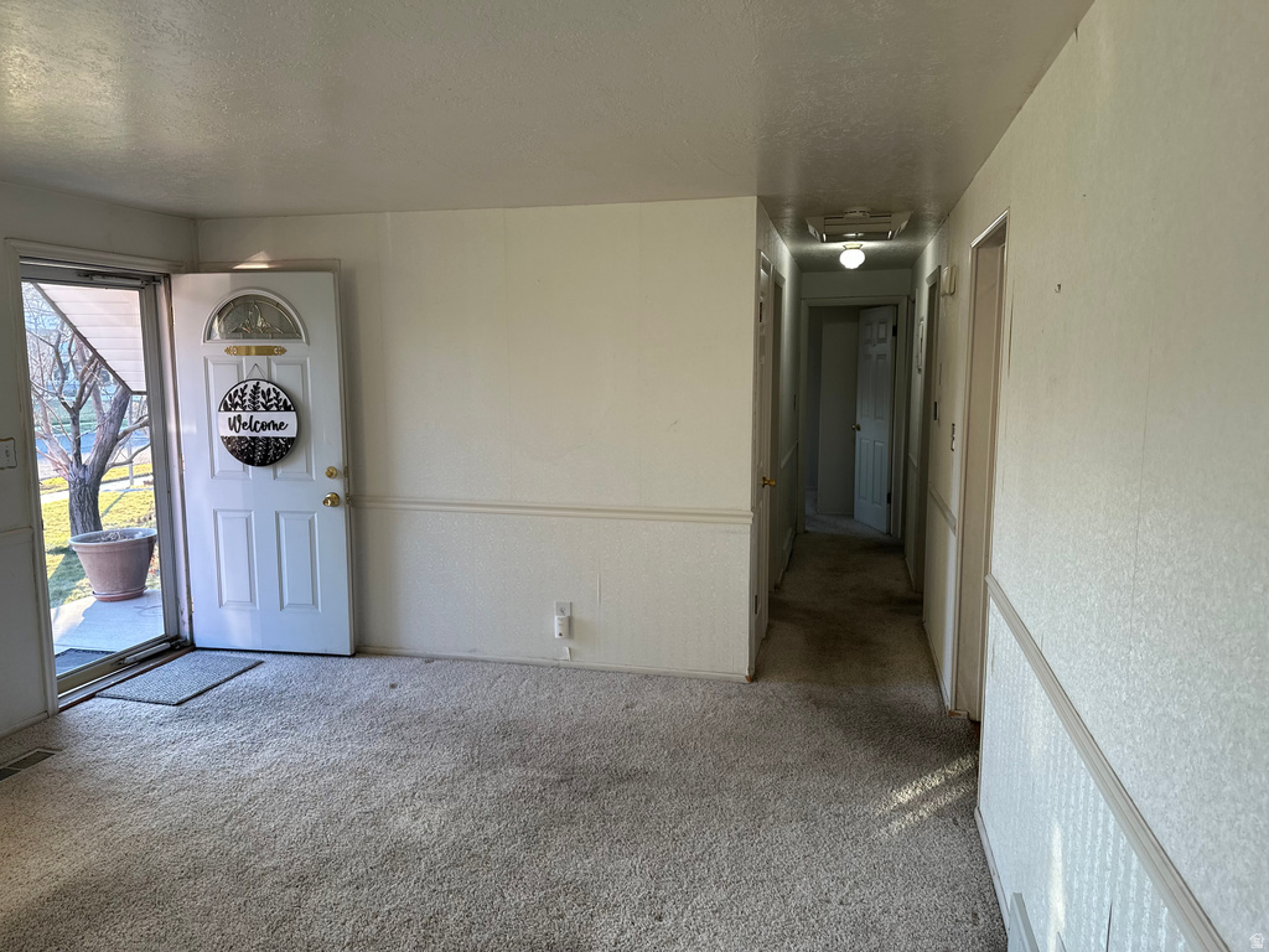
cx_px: 634
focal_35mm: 24
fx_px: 880
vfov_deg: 56.8
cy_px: 476
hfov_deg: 71.6
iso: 80
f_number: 1.78
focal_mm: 6.86
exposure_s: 1/120
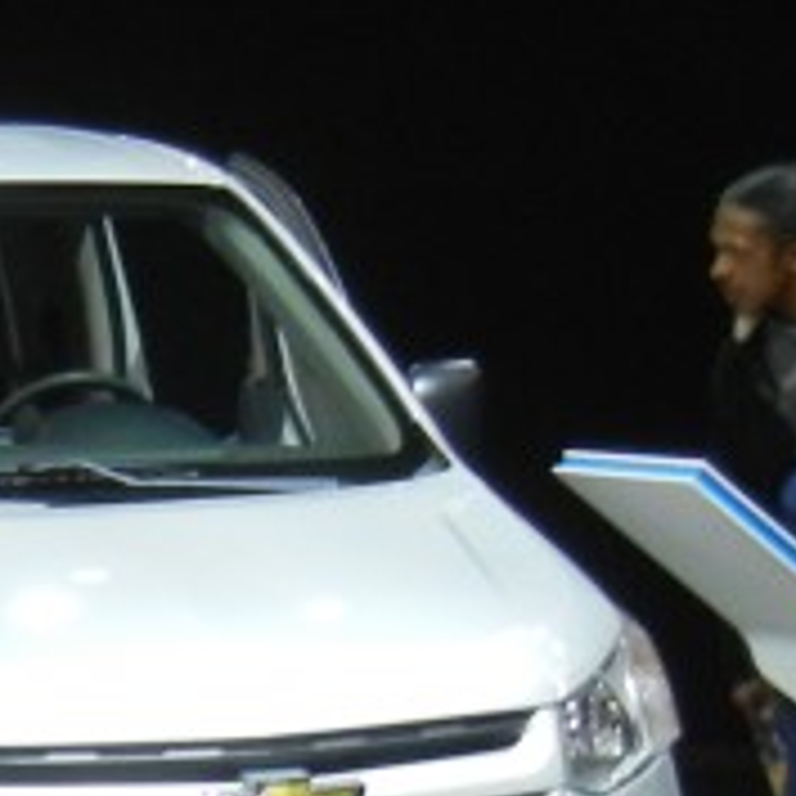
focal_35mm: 153
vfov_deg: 11.3
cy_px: 765
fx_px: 3980
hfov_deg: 11.1
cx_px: -306
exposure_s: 1/30.6
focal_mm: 5.4
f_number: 3.5
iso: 400
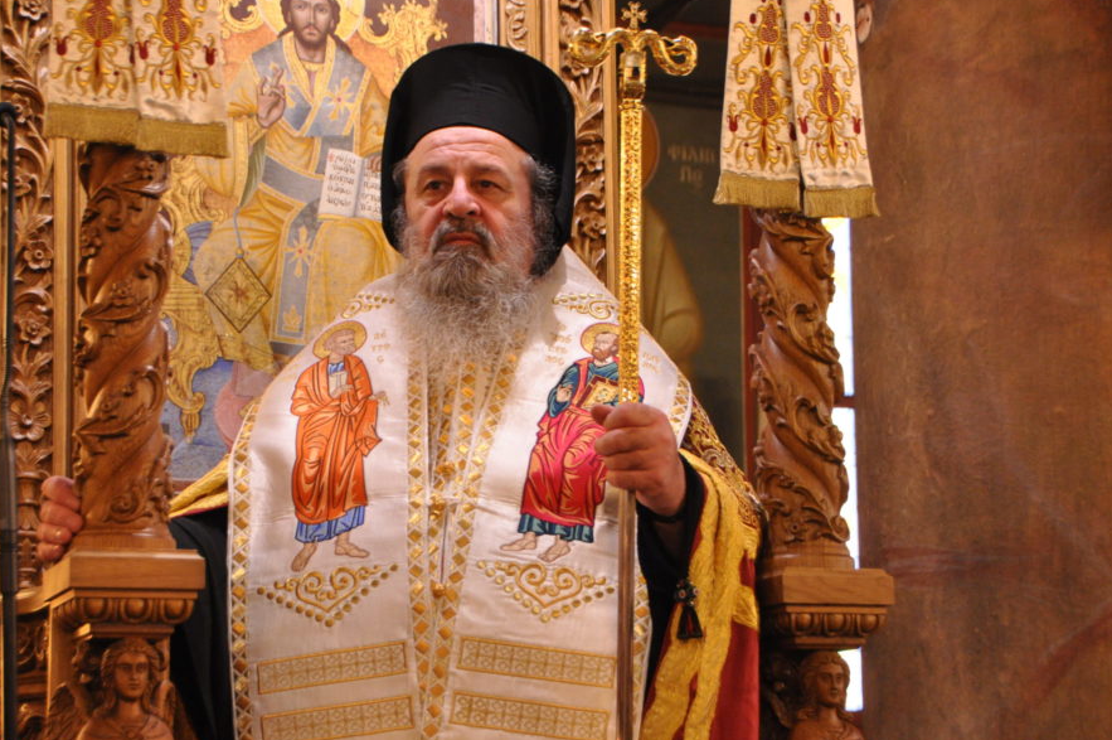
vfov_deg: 17.0
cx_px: 495
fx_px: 2469
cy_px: 379
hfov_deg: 25.4
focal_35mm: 80
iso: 1600
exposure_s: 1/50
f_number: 4.5
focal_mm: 46
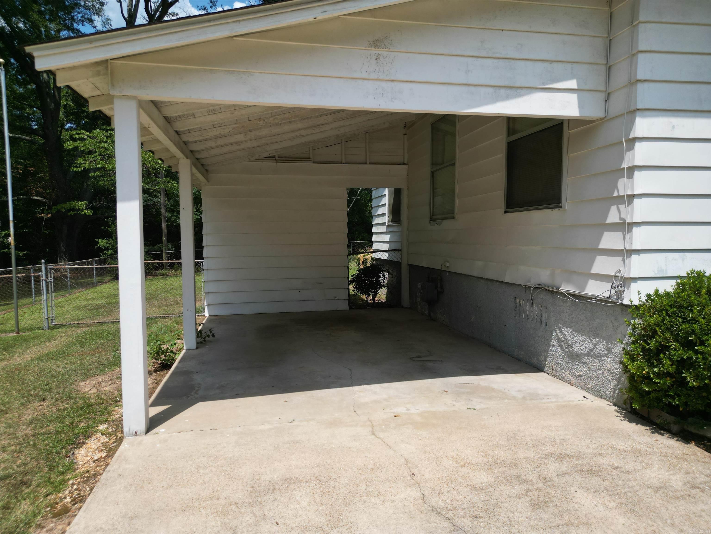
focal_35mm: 24
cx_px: 356
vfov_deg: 56.8
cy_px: 267
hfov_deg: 71.6
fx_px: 493
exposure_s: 1/4000
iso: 140
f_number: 1.7
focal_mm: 6.72
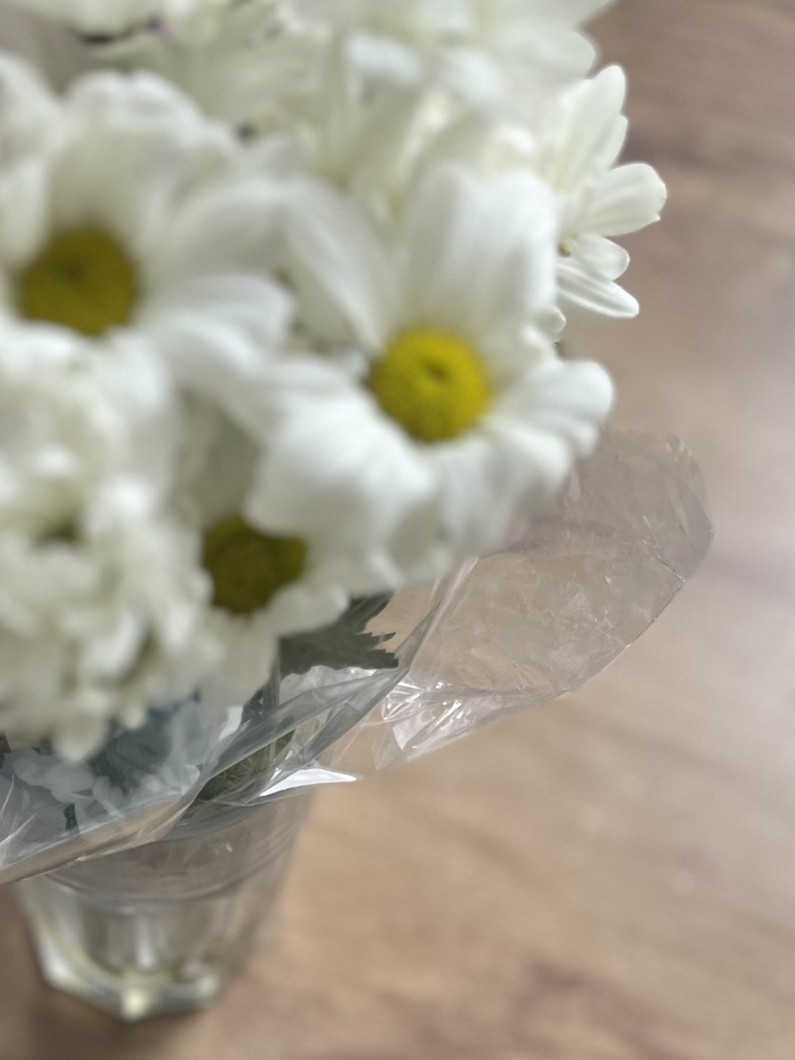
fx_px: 1899
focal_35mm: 62
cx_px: 56
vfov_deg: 28.6
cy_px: 1141
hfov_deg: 23.0
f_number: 1.6
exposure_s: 1/60
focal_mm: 5.1
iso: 250
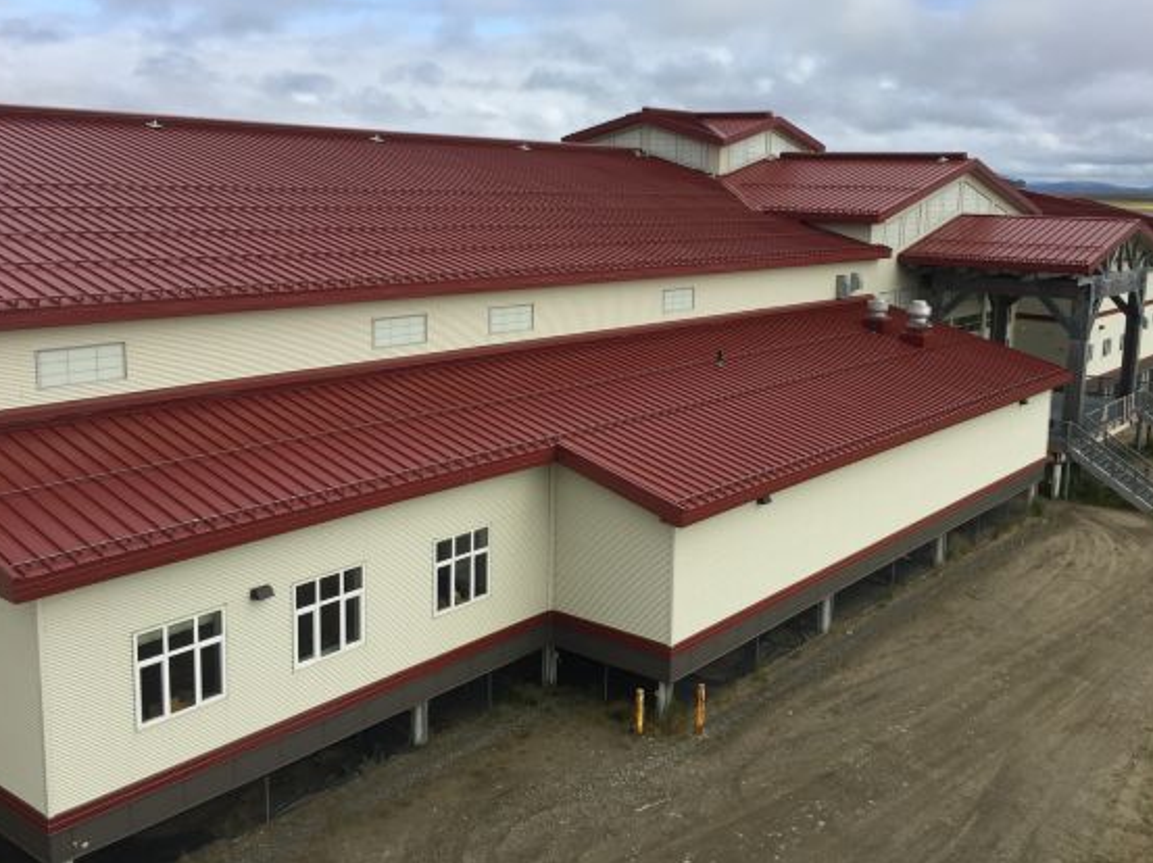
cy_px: 388
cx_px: 637
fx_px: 1165
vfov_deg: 40.6
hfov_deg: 52.6
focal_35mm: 35
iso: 32
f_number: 2.2
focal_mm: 4.15
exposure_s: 1/1464
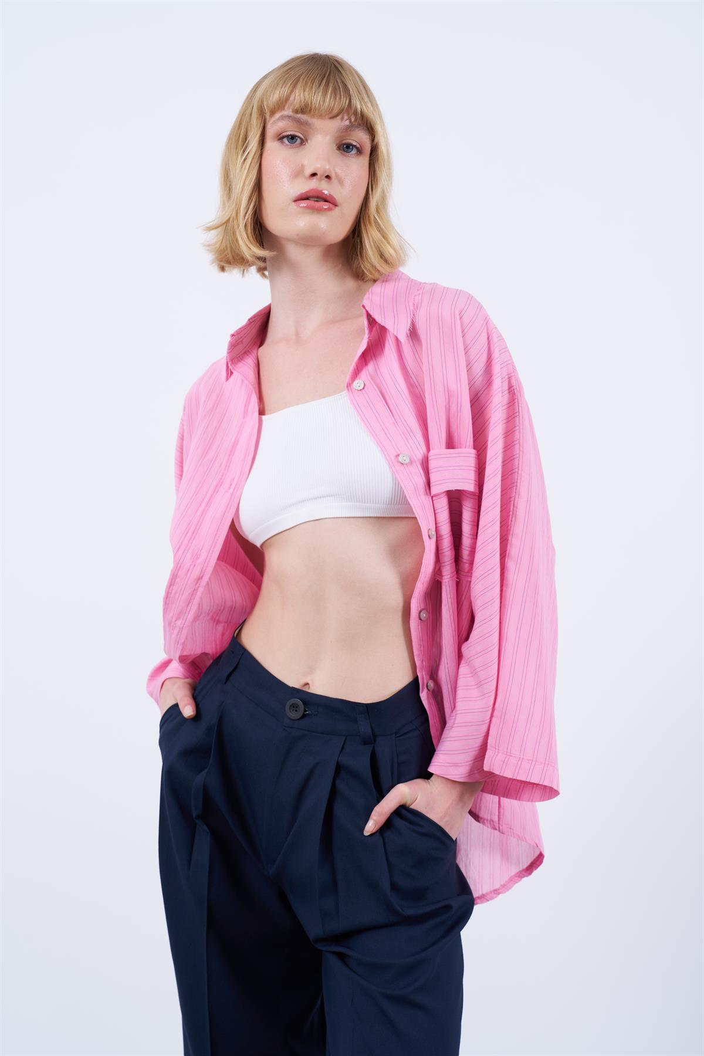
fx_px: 2053
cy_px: 528
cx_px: 352
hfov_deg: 19.5
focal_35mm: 70
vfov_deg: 28.8
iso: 100
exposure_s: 1/160
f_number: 6.3
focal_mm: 70
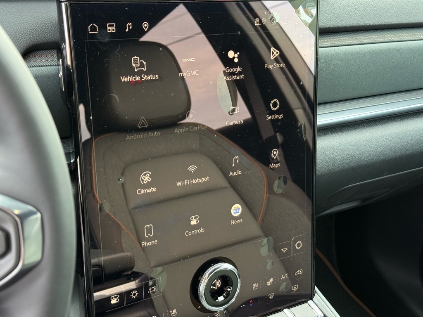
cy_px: 158
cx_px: 212
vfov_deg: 30.3
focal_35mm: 48
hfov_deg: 39.7
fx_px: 587
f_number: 1.78
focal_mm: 6.76
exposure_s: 1/113
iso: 200
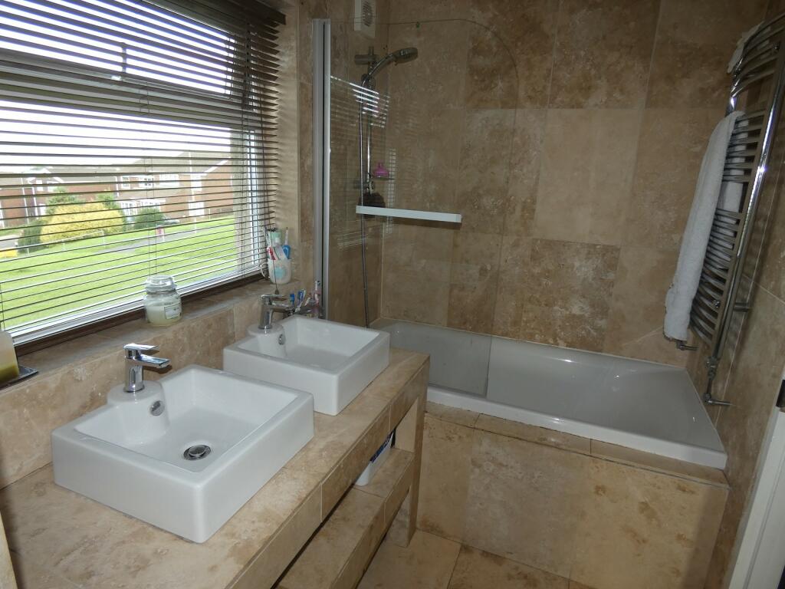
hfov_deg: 81.7
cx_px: 392
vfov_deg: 66.0
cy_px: 294
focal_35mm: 20
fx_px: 454
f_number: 2.8
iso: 80
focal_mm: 3.6
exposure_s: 1/60
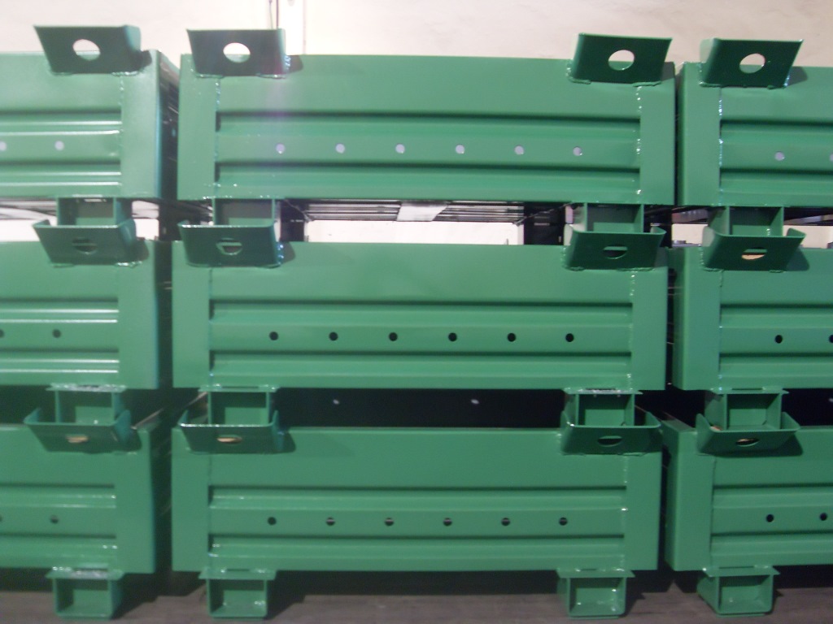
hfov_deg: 50.1
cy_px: 312
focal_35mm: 37
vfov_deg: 38.7
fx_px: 890
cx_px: 416
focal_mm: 6.3
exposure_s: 1/6
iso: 200
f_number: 2.8
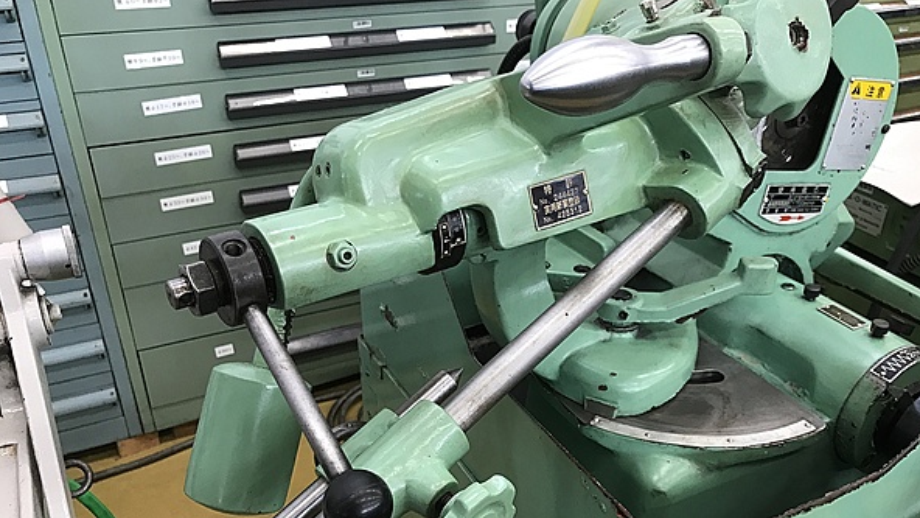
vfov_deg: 35.3
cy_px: 345
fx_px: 805
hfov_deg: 59.4
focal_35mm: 33
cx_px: 493
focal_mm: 3.99
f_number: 1.8
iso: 40
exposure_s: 1/24
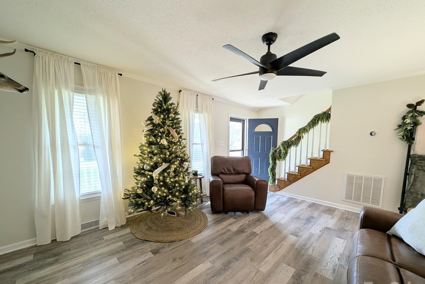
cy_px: 156
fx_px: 153
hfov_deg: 108.3
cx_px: 214
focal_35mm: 13
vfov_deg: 85.2
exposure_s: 1/40
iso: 40
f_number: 1.95
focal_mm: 2.23
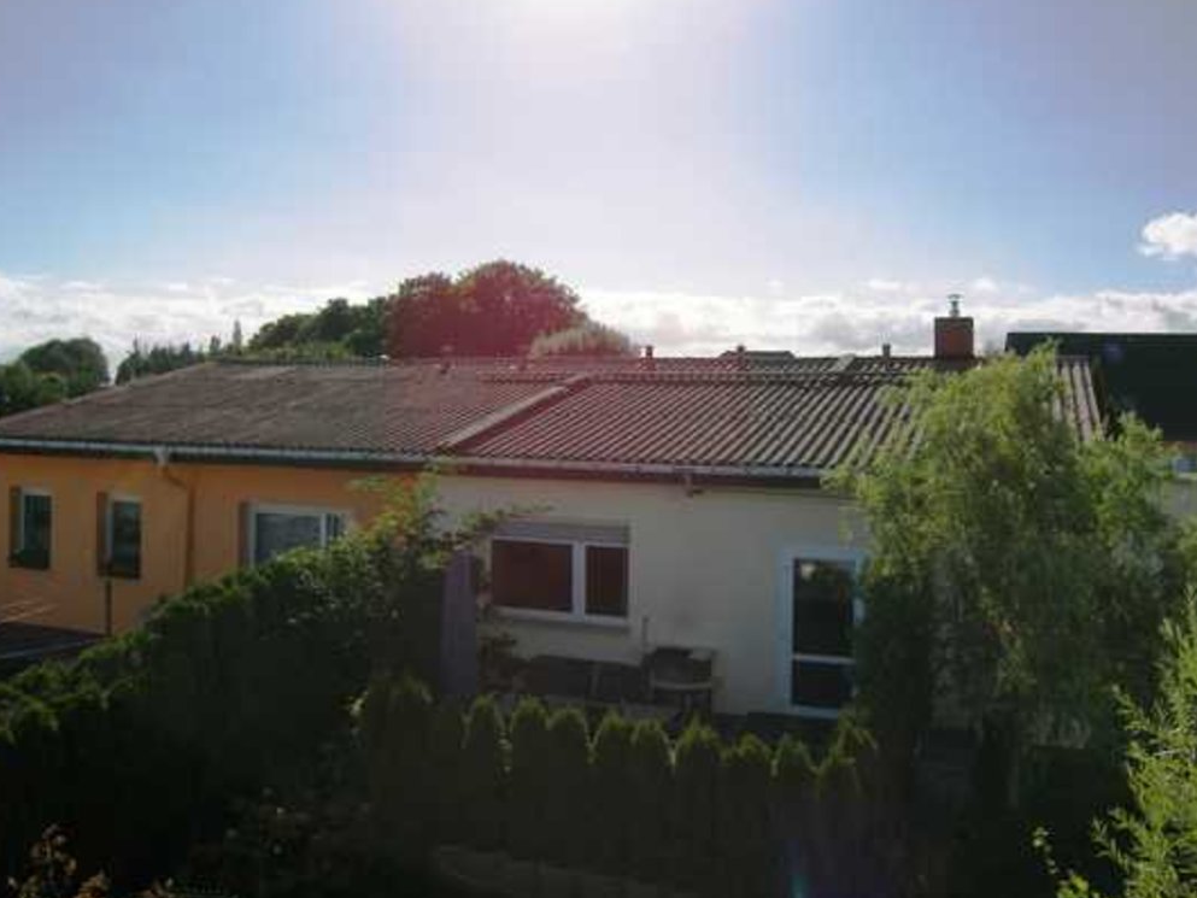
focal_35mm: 29
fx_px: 1003
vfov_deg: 48.2
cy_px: 405
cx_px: 693
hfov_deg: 61.3
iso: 50
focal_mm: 5
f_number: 3.6
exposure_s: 1/1600
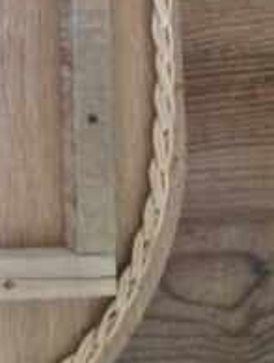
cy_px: -80
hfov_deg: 14.3
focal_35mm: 95
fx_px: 999
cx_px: -168
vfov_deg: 19.4
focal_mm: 4.15
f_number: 2.2
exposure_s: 1/17
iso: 320
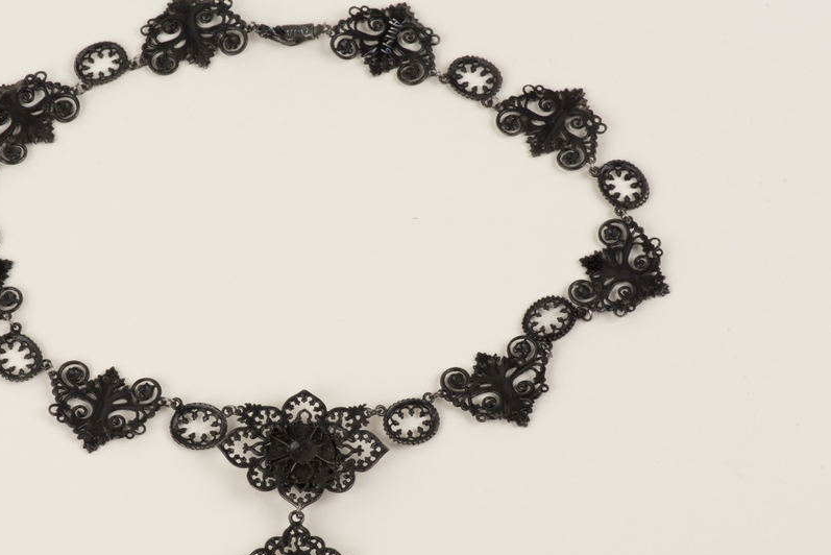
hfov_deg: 13.0
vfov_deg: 8.7
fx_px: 3648
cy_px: 368
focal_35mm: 158
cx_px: 278
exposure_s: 1/200
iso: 400
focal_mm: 105
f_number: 20
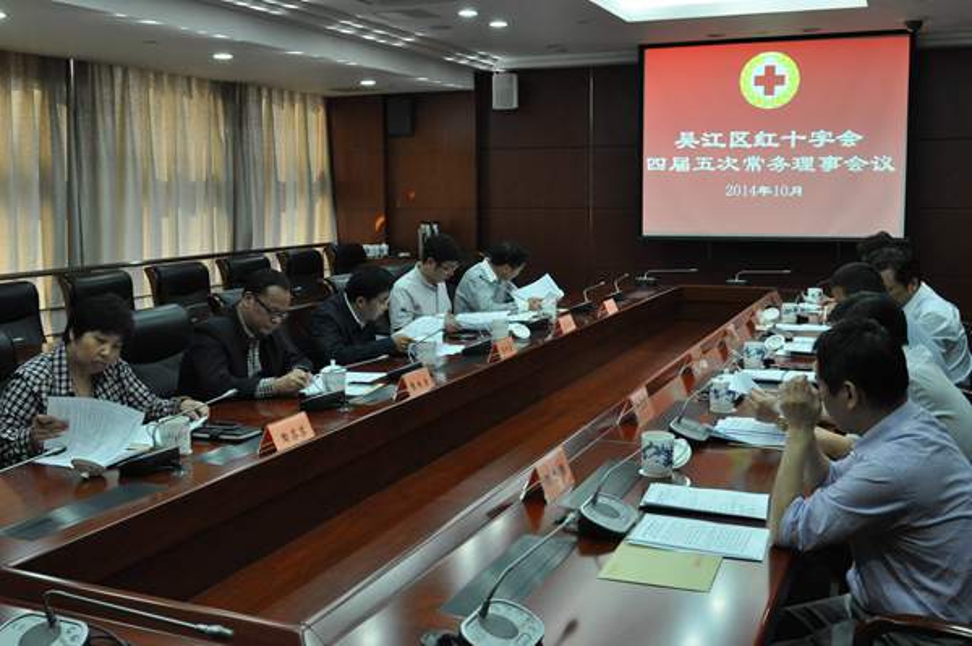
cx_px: 486
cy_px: 323
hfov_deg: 53.2
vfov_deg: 36.8
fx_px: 971
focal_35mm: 36
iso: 1600
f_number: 5
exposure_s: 1/100
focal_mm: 24
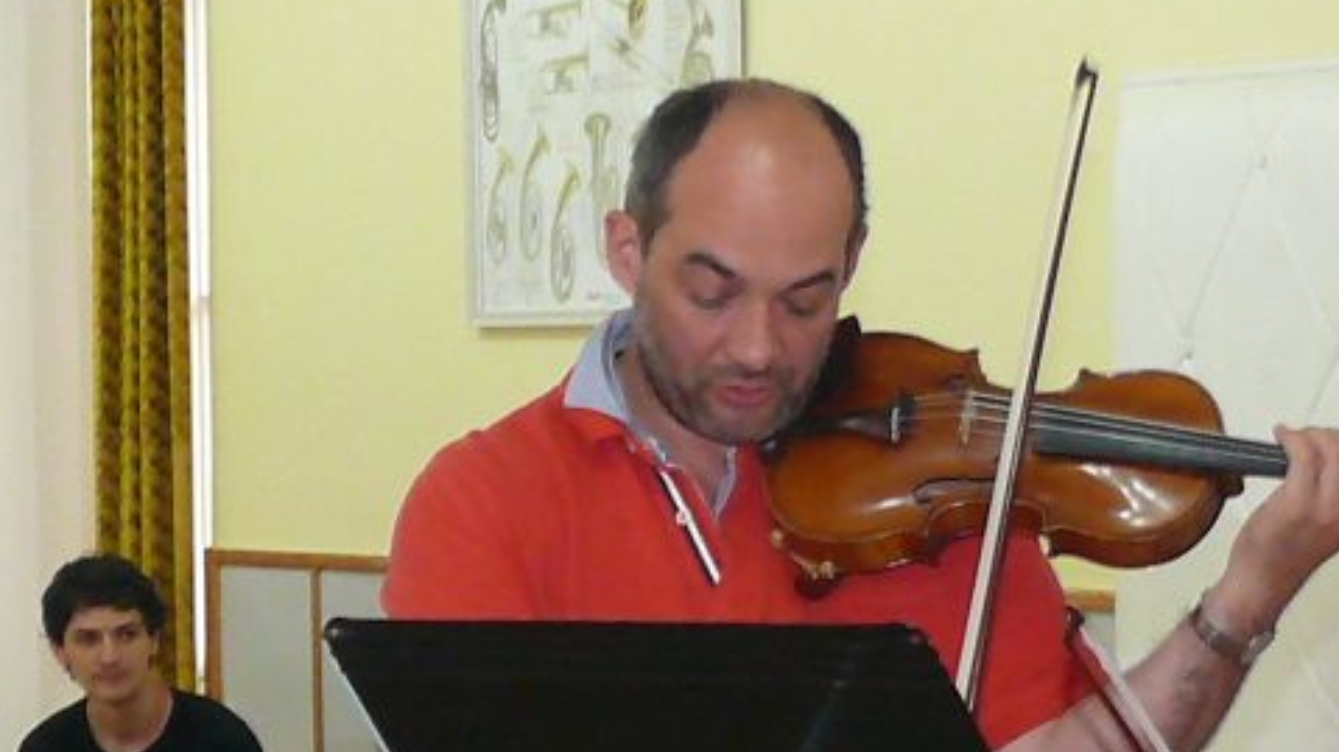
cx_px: 414
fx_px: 5785
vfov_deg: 7.4
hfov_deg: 13.2
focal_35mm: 163
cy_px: 453
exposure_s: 1/40
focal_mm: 7.4
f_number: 2.8
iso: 200
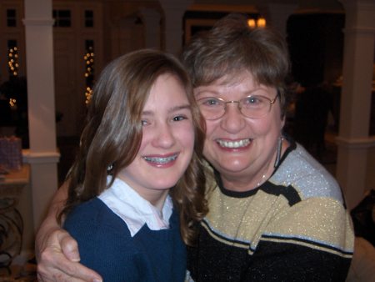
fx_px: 477
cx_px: 188
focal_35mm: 44
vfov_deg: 32.9
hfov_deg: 42.9
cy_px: 141
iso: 100
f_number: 2.9
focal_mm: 9
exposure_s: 1/60
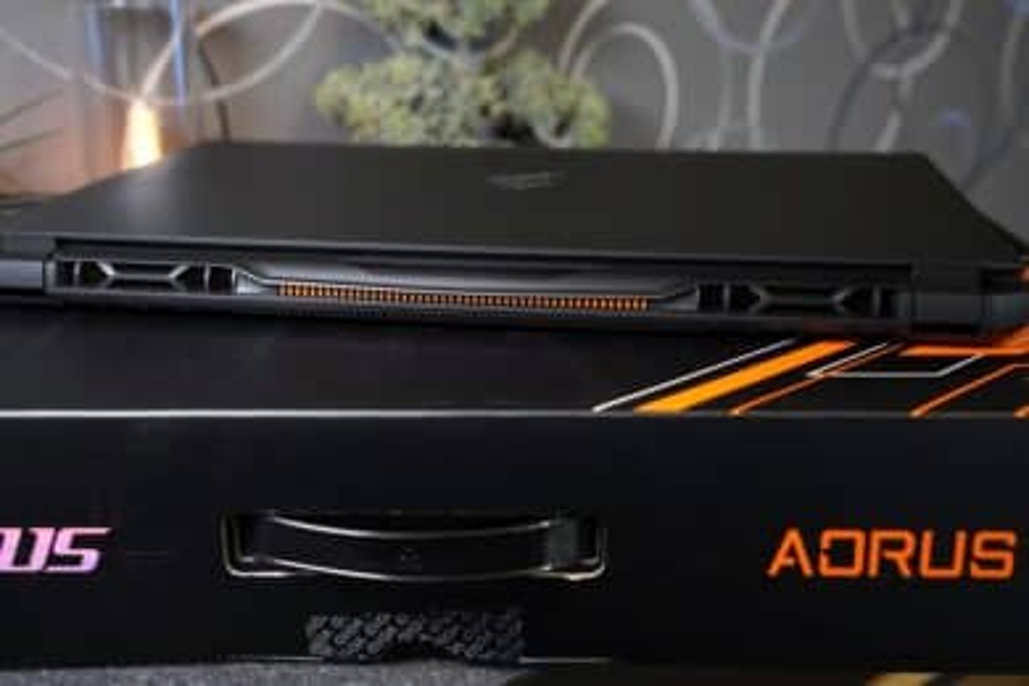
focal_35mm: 42
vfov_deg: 31.9
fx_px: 1200
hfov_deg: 46.4
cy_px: 343
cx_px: 514
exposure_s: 1/50
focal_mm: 42
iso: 2000
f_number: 5.6
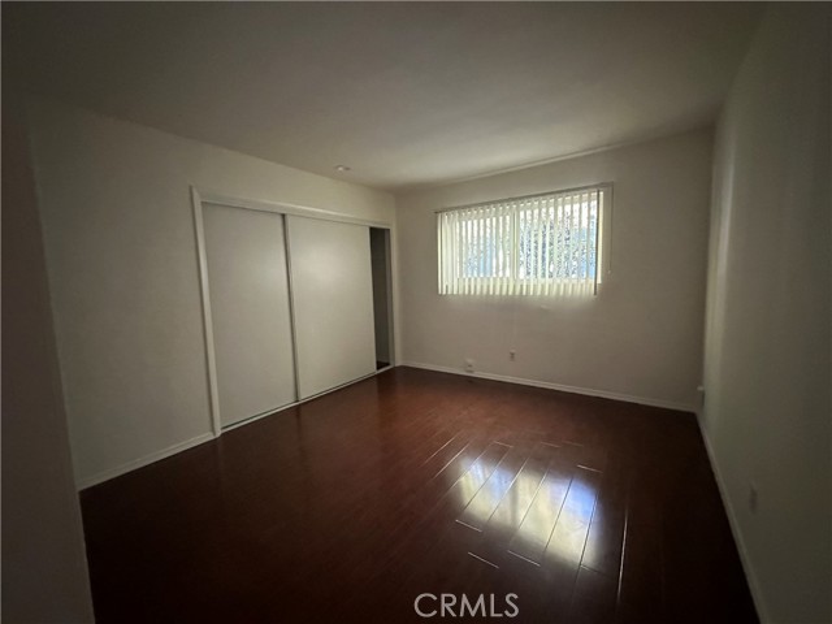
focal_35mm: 14
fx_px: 336
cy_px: 312
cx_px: 416
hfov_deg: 102.1
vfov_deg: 85.7
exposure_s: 1/59
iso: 1250
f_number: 2.2
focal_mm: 2.22
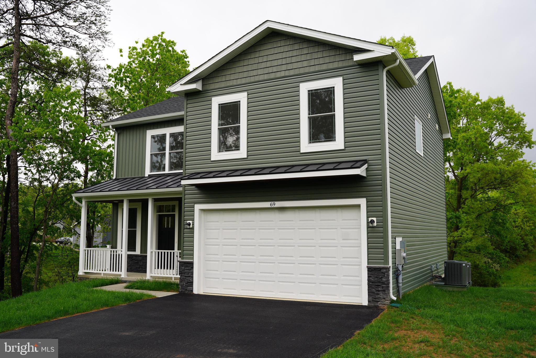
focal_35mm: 32
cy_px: 179
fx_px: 479
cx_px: 268
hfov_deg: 58.4
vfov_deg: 40.9
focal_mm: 32.2
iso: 100
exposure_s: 1/125
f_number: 5
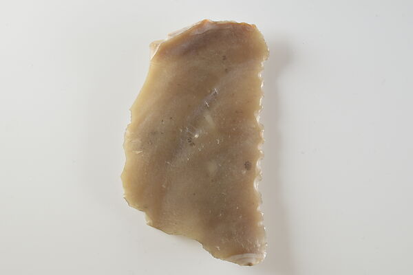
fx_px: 688
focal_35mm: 60
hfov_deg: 33.4
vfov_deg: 22.6
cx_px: 206
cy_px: 138
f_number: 14
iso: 125
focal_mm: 40
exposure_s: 1/10
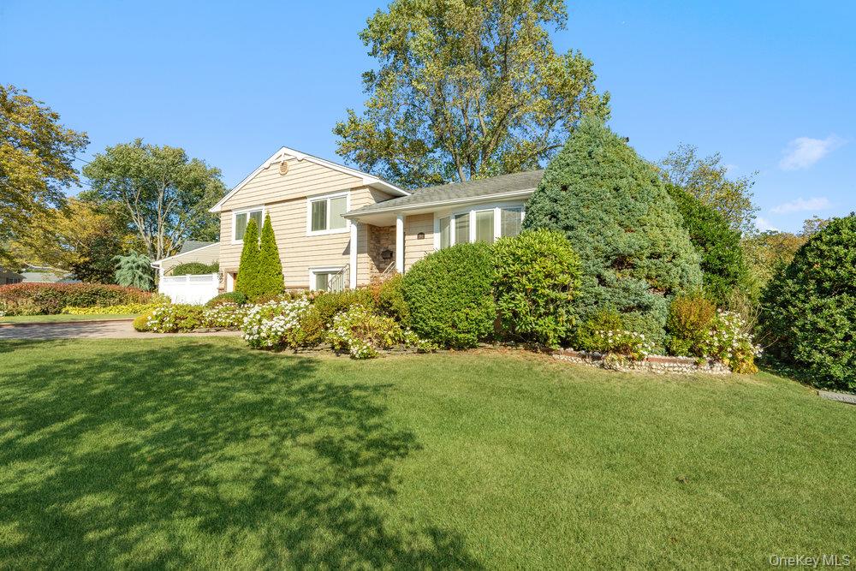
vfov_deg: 73.8
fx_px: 380
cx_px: 428
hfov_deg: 96.7
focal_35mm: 16
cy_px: 286
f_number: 13
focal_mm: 16
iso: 320
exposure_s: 1/400
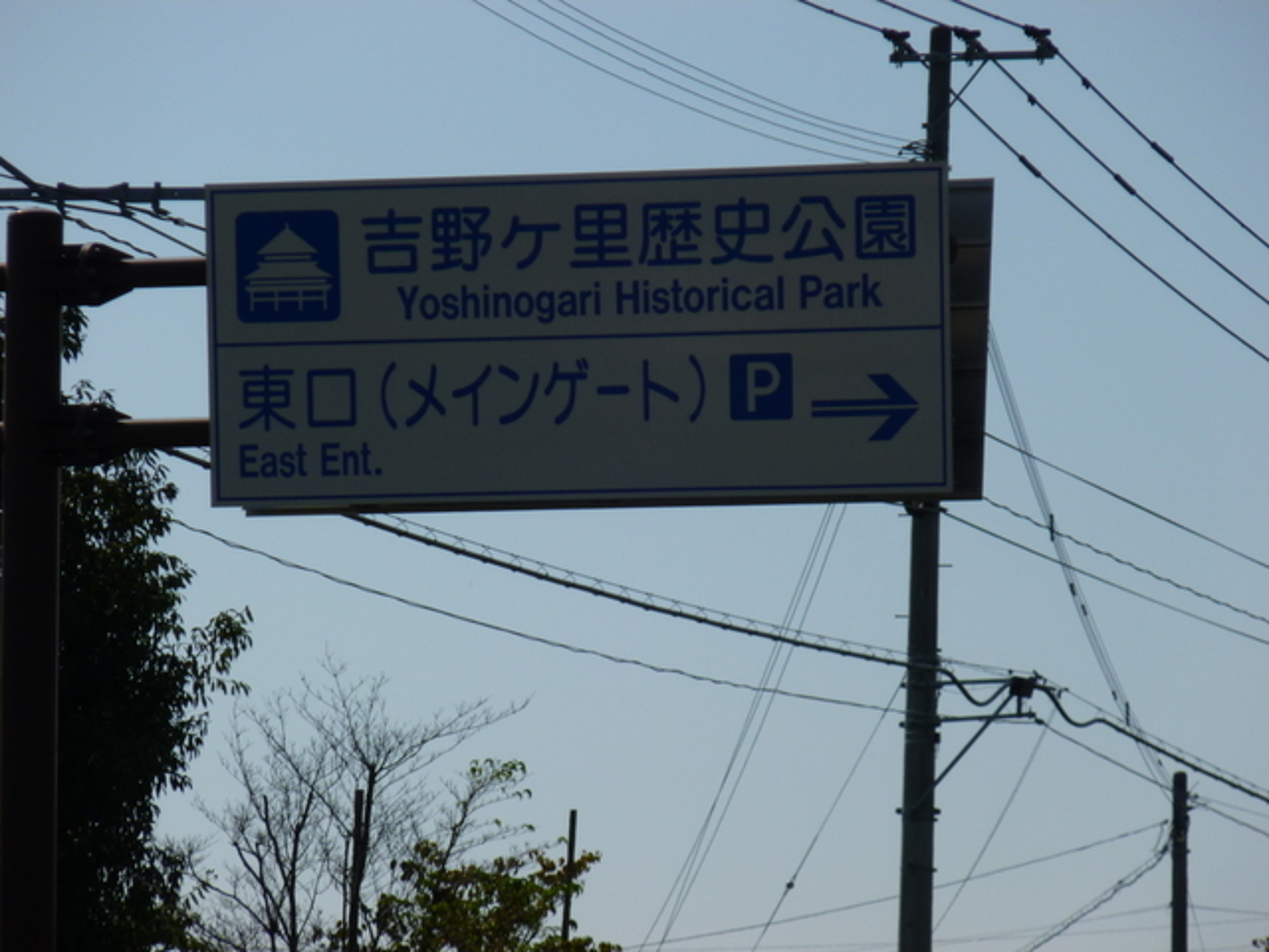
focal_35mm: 250
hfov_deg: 7.9
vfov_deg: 5.9
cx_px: 634
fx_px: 9165
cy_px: 476
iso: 100
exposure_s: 1/800
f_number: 5.9
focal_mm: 45
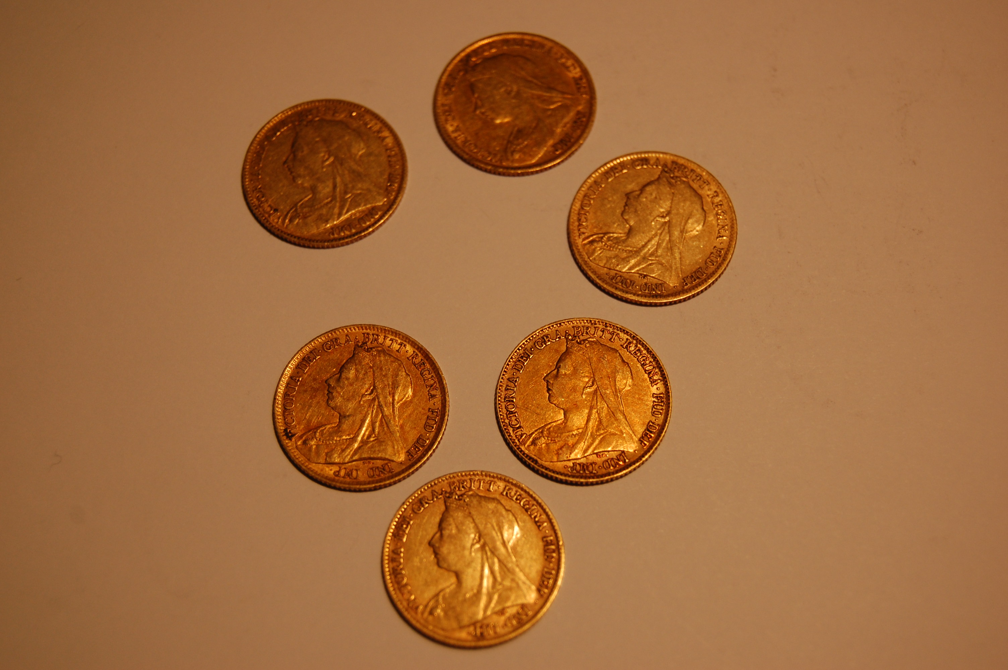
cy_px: 335
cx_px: 504
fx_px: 1762
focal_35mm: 63
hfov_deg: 31.9
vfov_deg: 21.5
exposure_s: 1/100
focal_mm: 42
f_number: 5.3
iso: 400
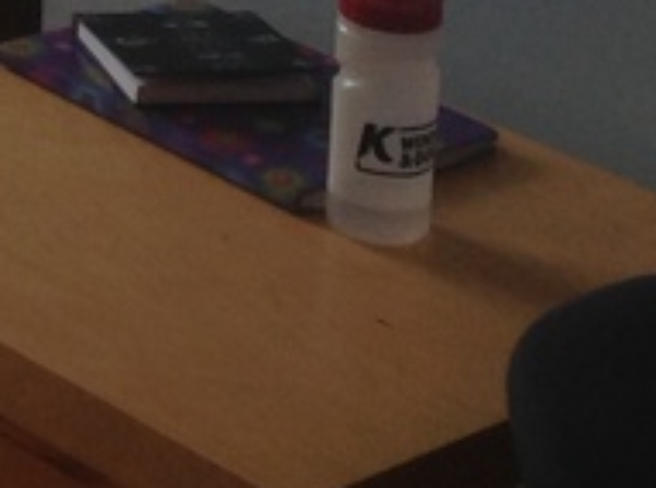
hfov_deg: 9.7
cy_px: -741
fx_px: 3552
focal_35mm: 188
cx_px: -752
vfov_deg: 7.3
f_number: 2.4
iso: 64
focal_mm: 4.28
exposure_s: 1/120
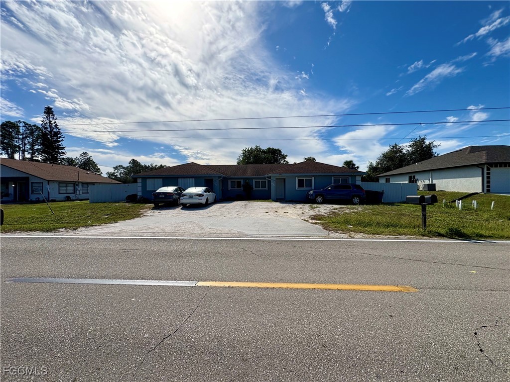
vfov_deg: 85.7
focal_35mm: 14
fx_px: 206
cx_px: 255
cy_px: 191
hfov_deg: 102.1
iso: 50
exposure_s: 1/3717
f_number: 2.2
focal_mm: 2.22
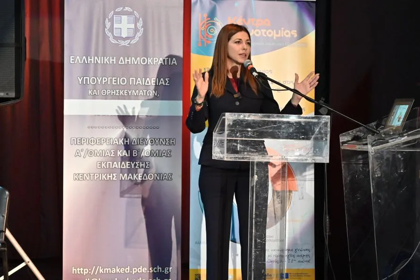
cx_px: 210
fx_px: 1225
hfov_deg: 19.5
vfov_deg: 13.0
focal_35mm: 105
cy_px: 140
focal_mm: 70
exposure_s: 1/125
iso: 3200
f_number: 4
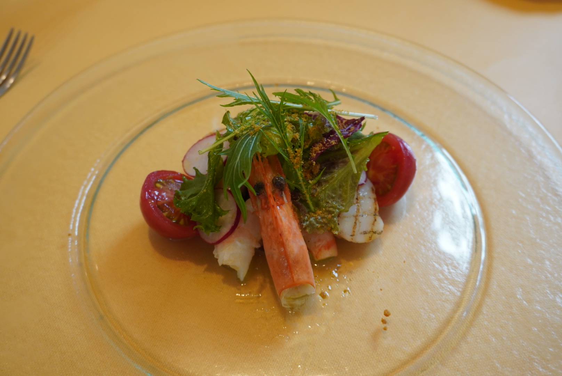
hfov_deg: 51.3
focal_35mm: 38
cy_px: 188
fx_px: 586
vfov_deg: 35.5
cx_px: 281
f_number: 4.5
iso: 500
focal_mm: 25
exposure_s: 1/60
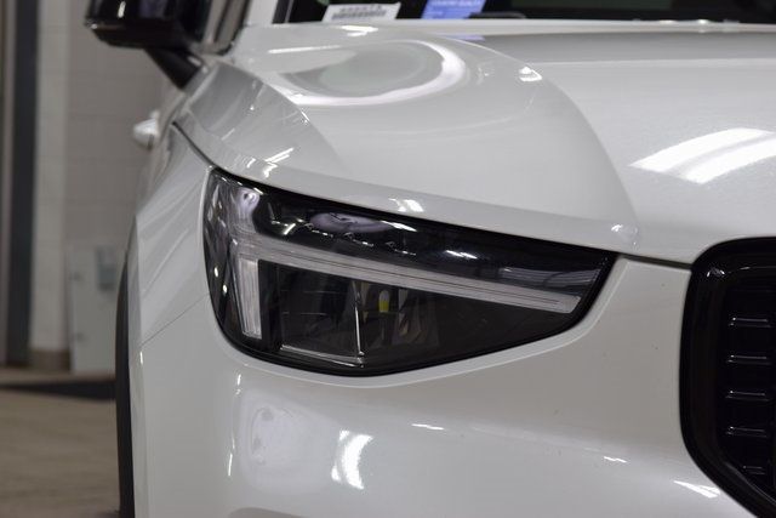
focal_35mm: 105
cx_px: 388
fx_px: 2264
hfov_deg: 19.5
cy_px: 259
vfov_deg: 13.0
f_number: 7.1
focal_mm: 70
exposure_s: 1/30
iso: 400
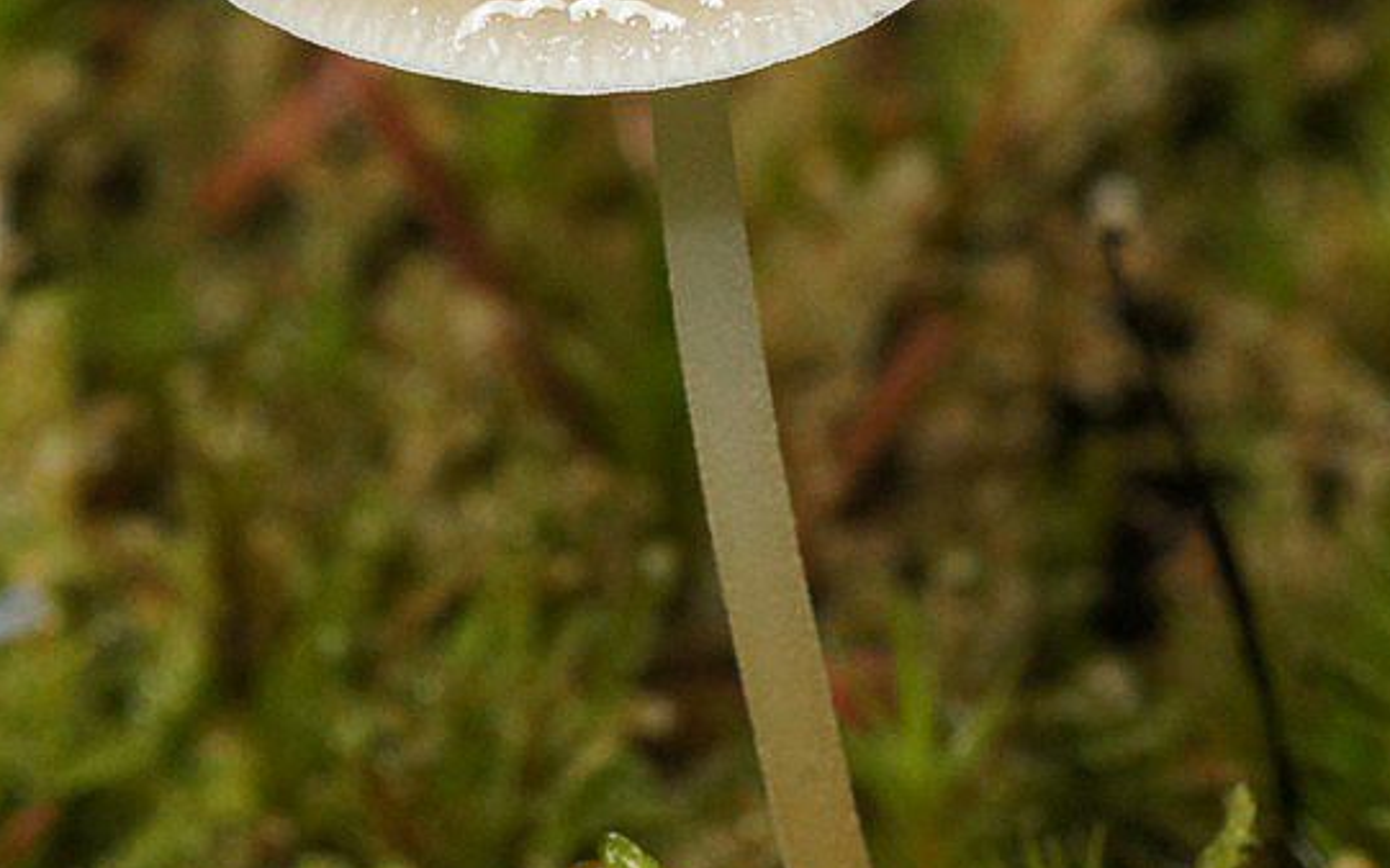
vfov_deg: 4.3
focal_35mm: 305
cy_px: 446
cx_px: 1041
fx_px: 11553
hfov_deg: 6.9
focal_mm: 90
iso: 1600
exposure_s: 1/160
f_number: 16
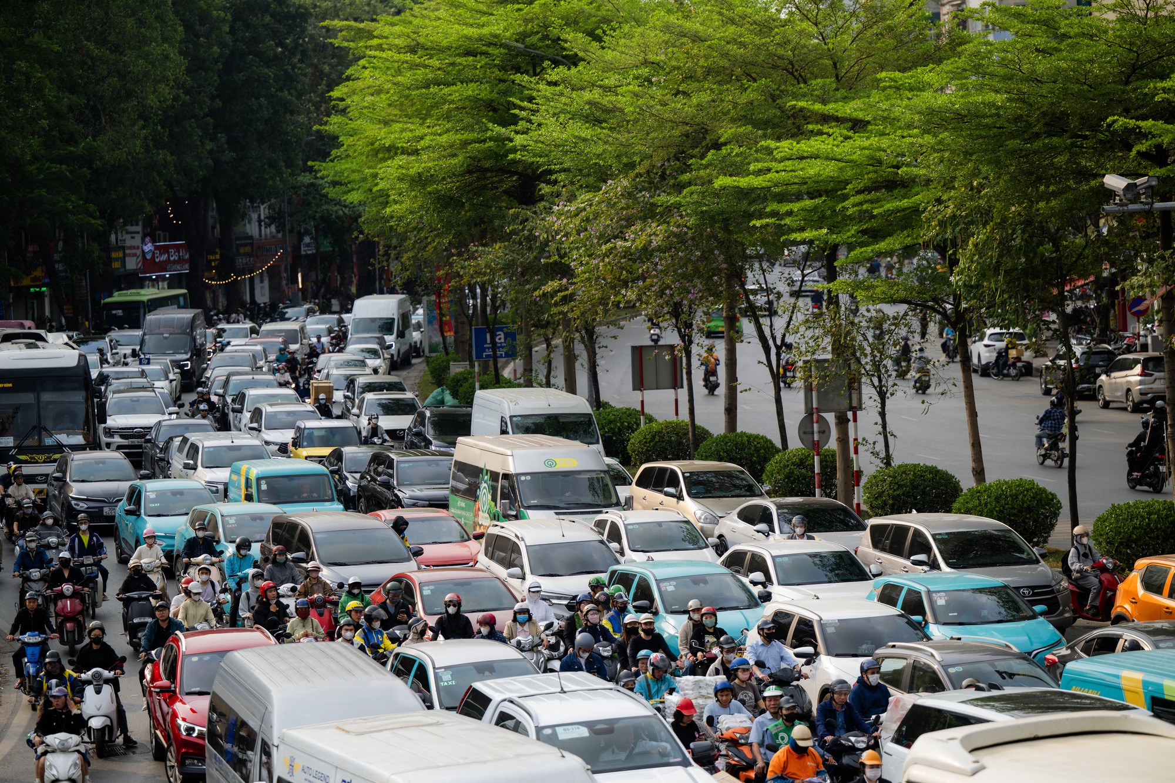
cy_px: 392
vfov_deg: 11.9
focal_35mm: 115
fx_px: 3753
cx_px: 588
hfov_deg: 17.8
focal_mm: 115
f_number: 3.2
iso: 125
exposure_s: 1/800
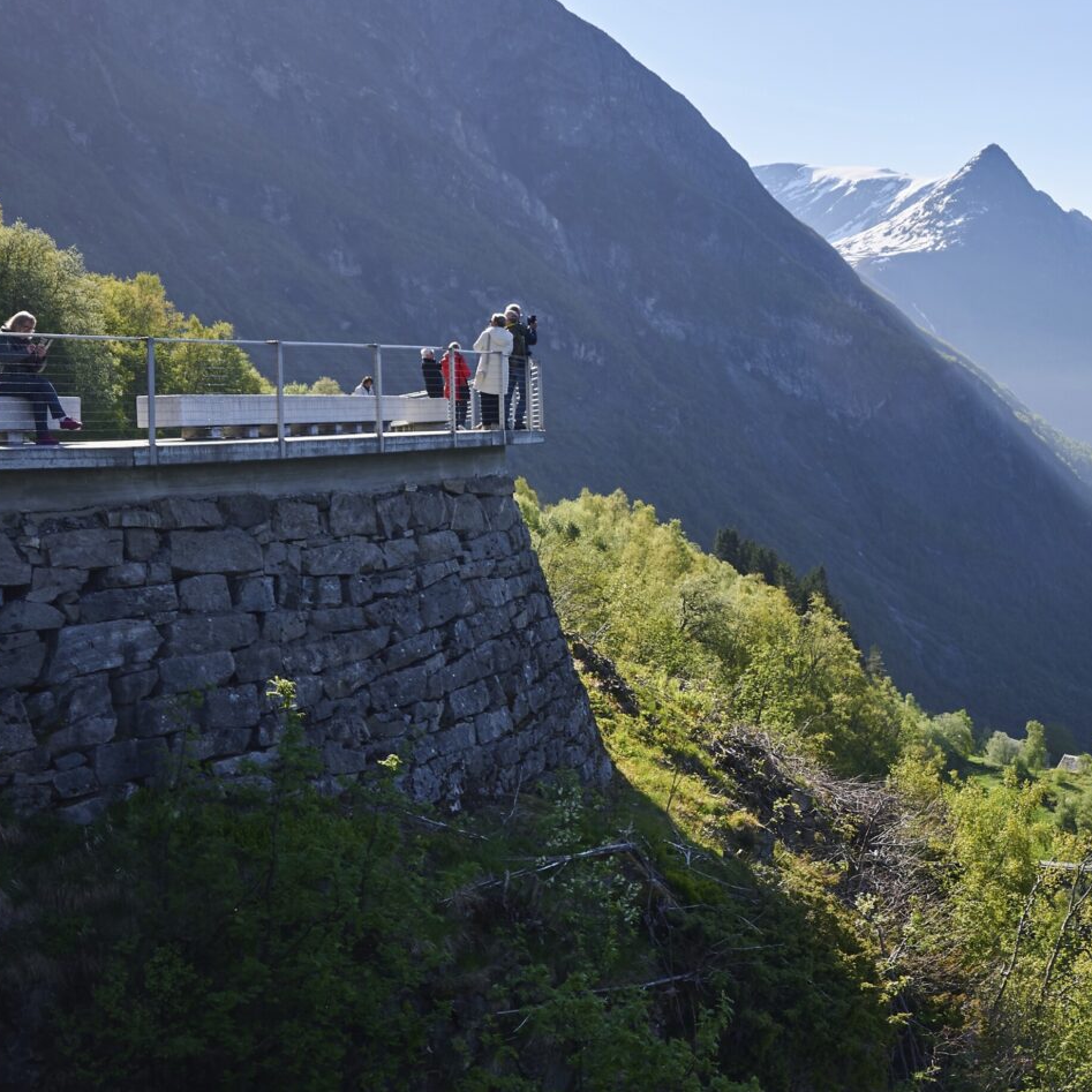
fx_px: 1713
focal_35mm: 48
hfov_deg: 32.9
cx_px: 1052
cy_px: 479
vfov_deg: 35.3
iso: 100
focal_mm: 18
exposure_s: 1/250
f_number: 7.1
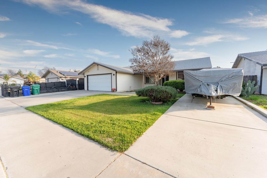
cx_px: 134
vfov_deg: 81.2
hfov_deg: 104.3
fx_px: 104
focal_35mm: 14
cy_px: 89
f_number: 8
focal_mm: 14
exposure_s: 1/200
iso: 100
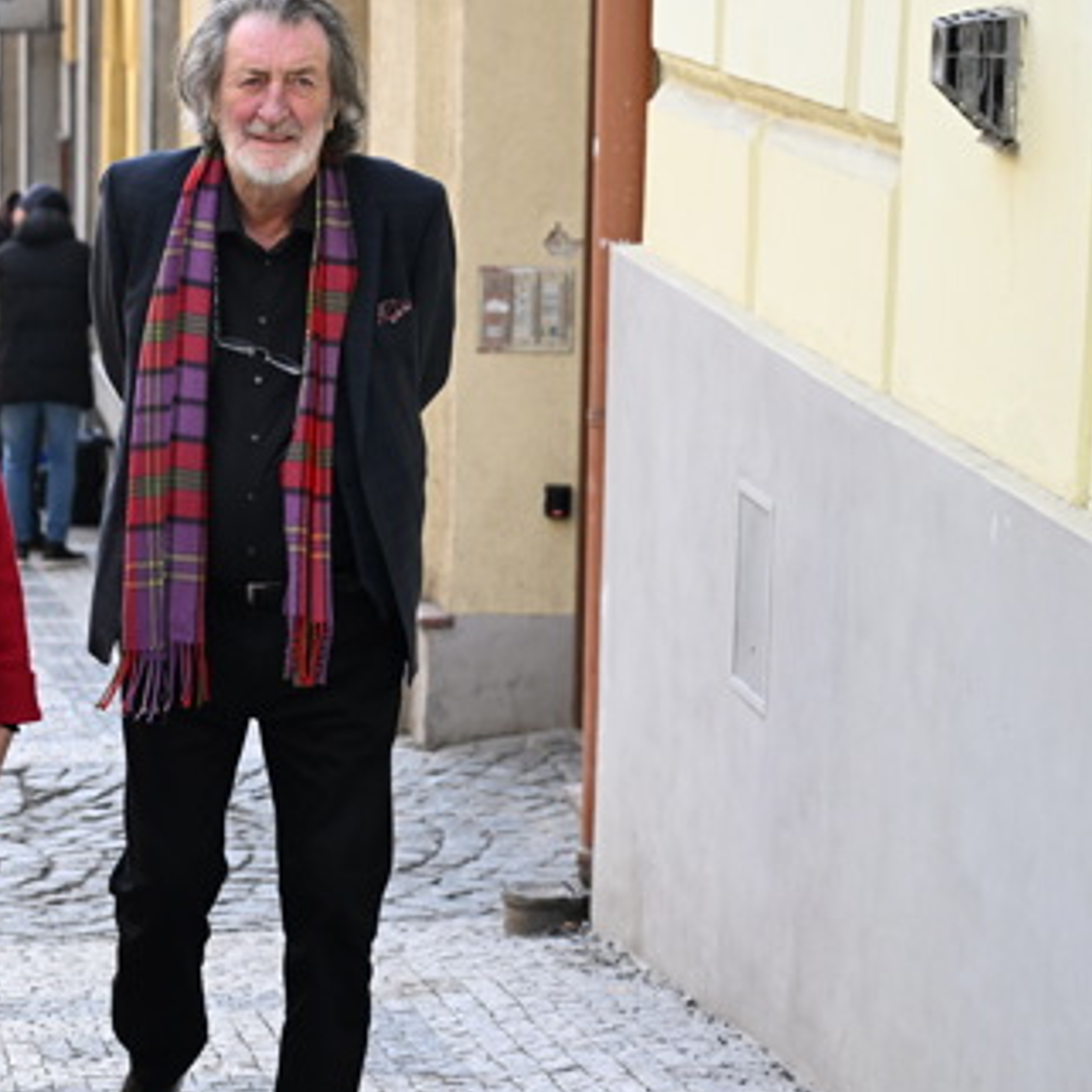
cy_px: 694
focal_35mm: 128
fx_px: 4568
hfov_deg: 13.5
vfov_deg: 13.6
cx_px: 92
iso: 1250
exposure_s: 1/800
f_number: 4.5
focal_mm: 70
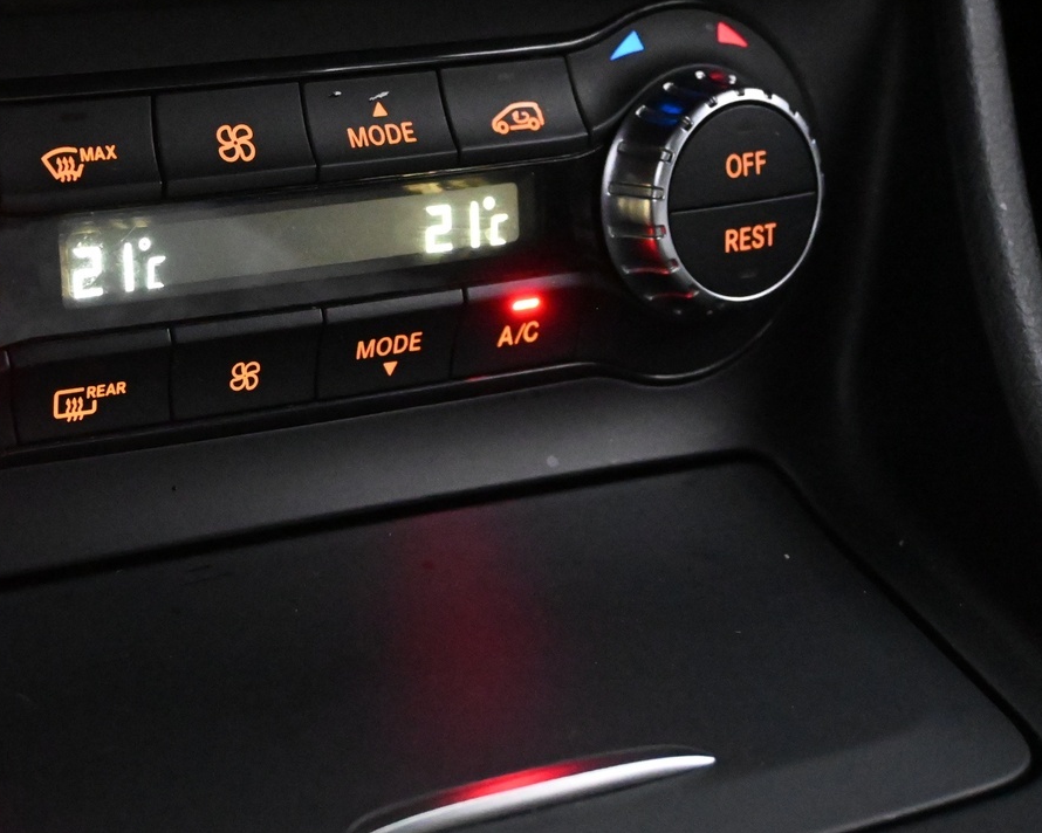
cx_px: 256
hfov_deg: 26.6
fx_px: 2172
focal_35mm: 70
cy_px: 204
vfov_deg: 21.5
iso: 10000
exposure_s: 1/40
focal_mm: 27.5
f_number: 4.5
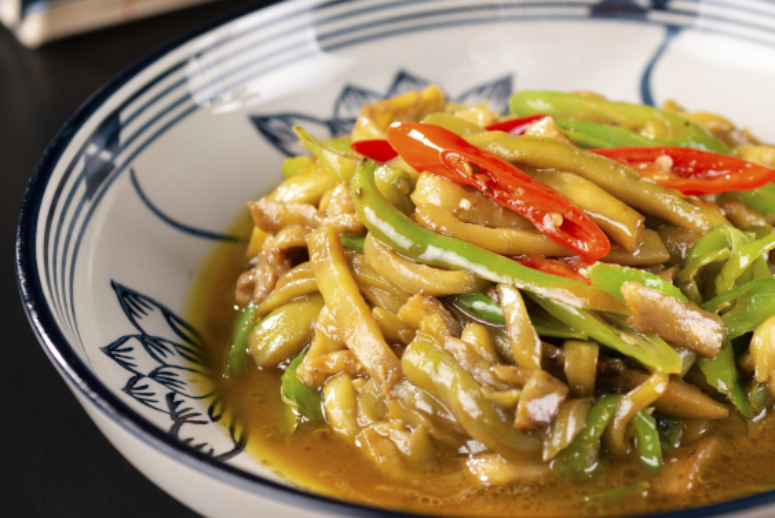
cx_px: 555
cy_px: 246
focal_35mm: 100
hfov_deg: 20.3
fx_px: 2154
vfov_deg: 13.7
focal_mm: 55
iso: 50
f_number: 4.5
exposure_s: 1/200
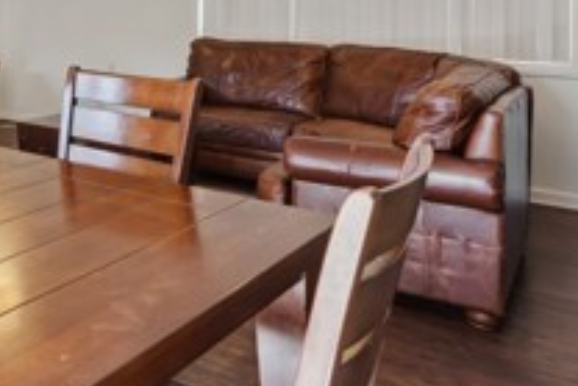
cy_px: -6
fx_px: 691
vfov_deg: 29.1
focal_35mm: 43
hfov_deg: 40.5
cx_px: 17
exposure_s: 1/25
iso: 100
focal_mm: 14
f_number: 9
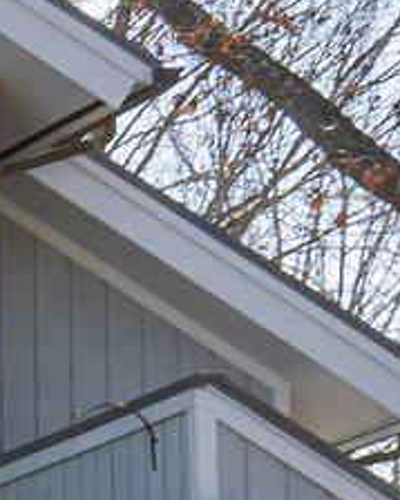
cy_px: 655
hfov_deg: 4.9
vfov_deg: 7.0
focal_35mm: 275
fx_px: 4072
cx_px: -1307
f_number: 11
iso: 200
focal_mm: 32
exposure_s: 1/200
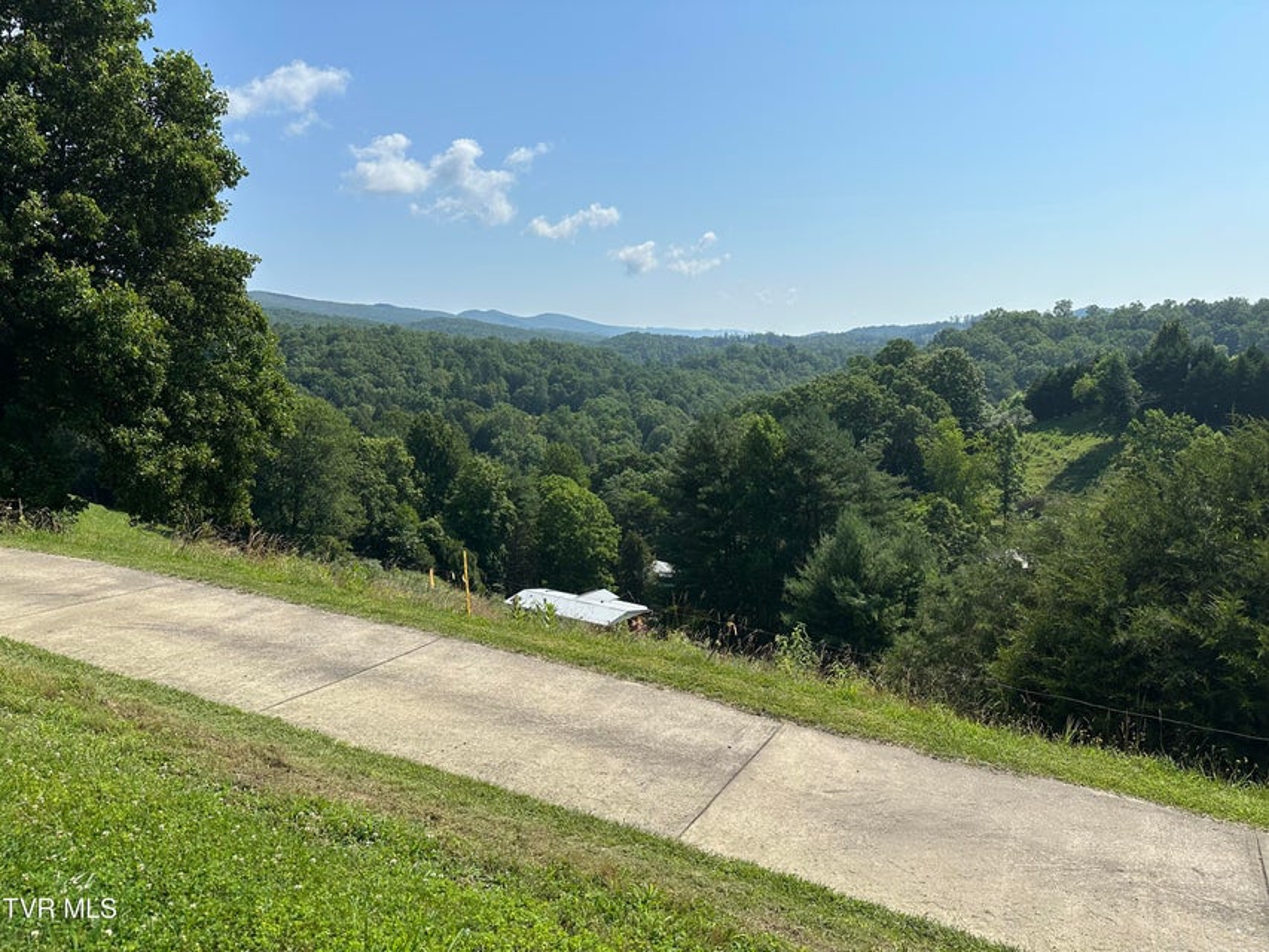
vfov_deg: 56.8
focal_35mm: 24
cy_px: 476
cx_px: 634
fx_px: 880
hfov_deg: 71.6
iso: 80
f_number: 1.78
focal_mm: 6.86
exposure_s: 1/7042
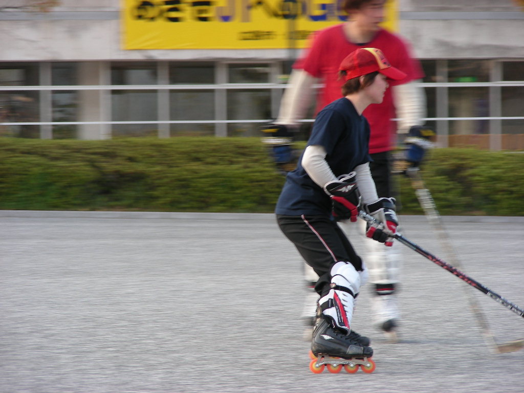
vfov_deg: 6.5
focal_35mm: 230
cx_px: 262
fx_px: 3482
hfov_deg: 8.6
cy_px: 196
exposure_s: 1/71
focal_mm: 38.3
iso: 50
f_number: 3.5
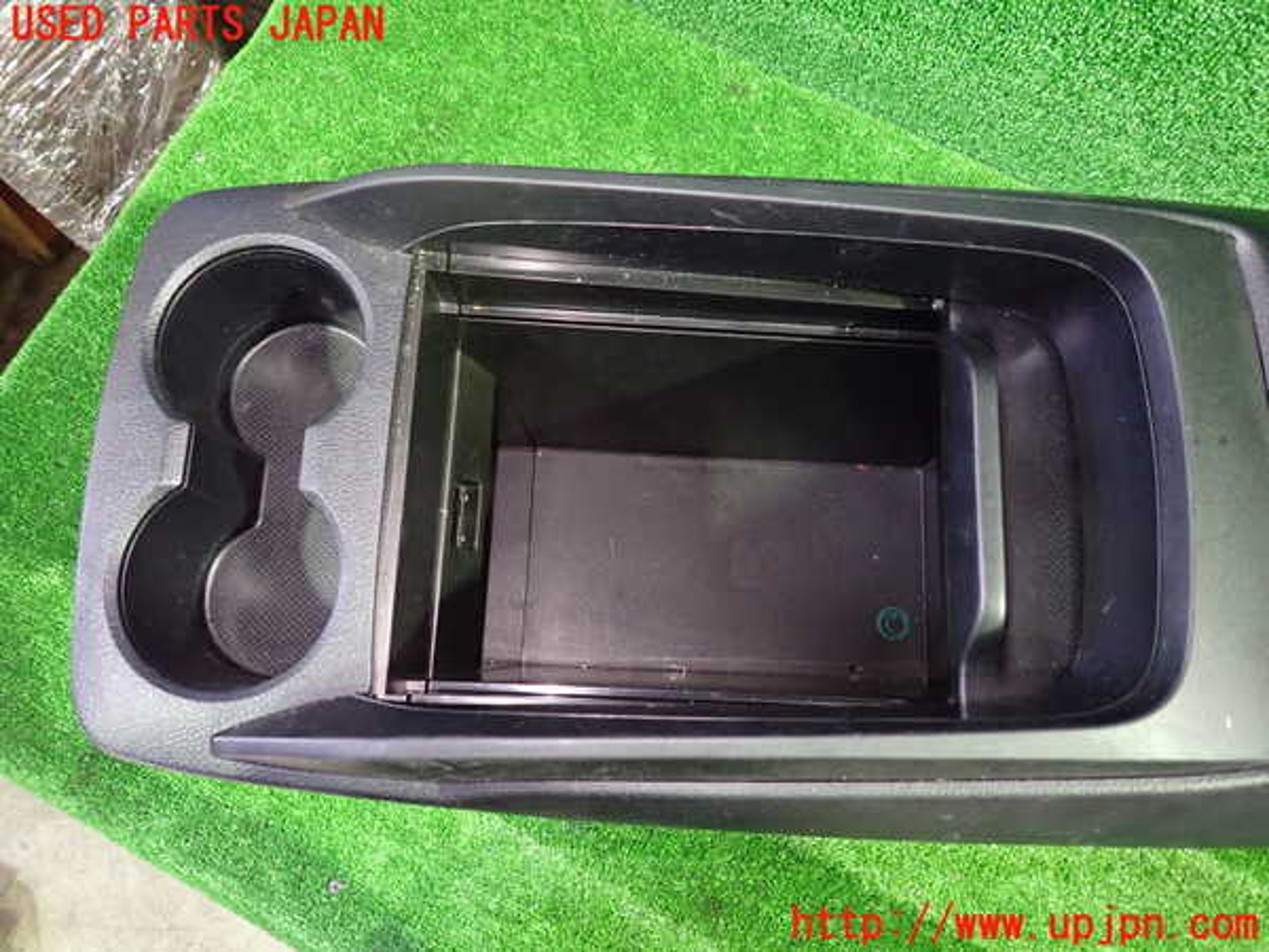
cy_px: 476
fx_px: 916
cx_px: 634
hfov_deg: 69.4
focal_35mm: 25
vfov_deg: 54.9
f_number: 2
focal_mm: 4.5
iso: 800
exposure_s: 1/20
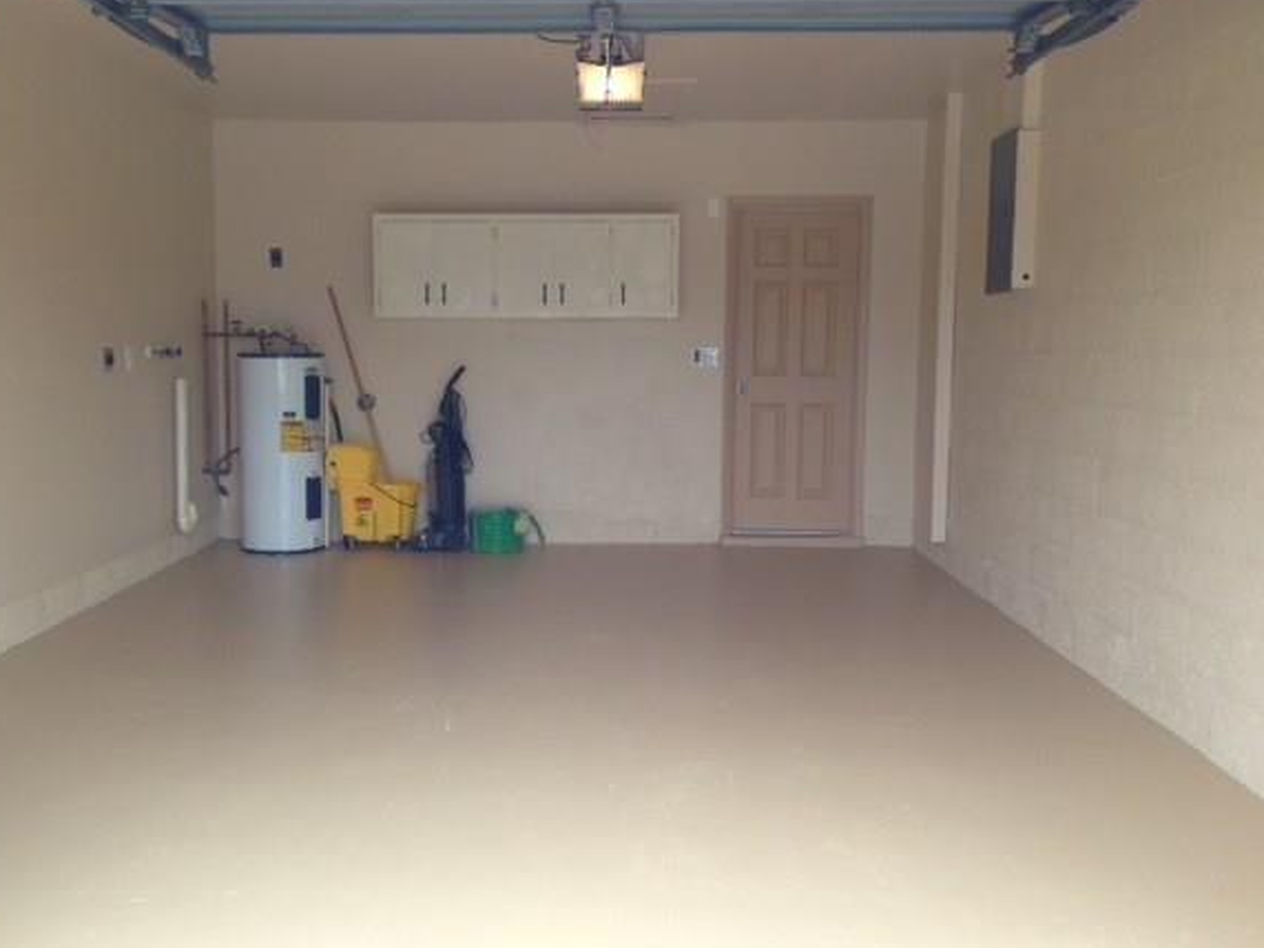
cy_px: 465
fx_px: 1351
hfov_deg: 50.1
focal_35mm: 37
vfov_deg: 38.7
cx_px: 573
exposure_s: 1/317
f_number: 2.4
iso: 50
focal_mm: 4.12
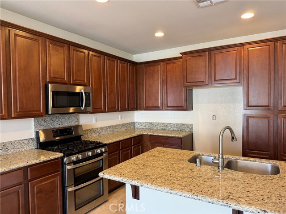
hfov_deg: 71.6
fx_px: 198
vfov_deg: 56.8
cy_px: 107
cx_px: 143
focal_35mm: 24
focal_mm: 6.76
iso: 160
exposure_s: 1/60
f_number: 1.78
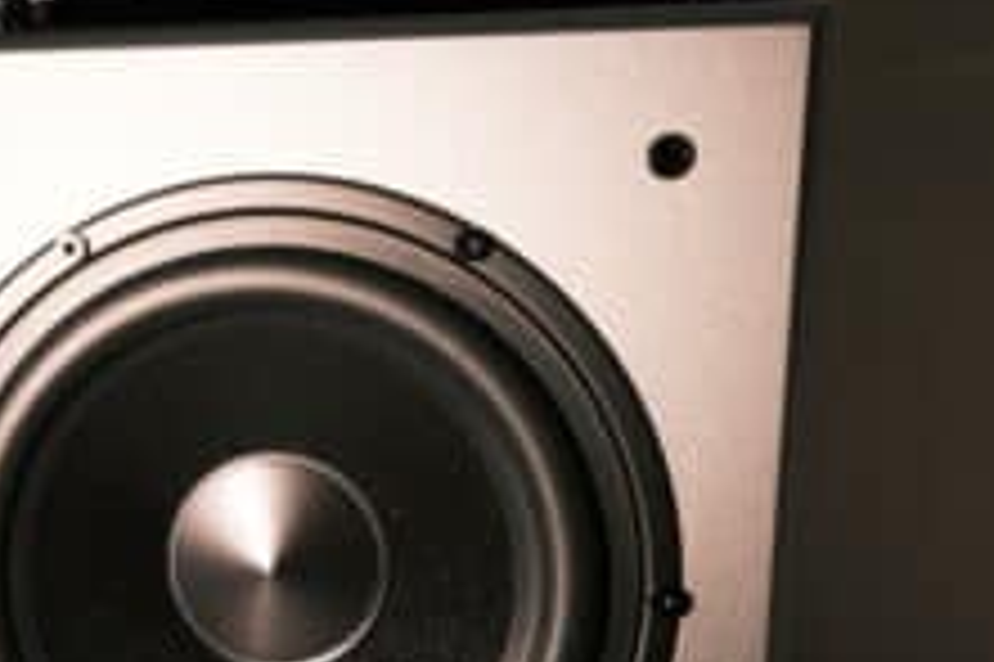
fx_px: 1462
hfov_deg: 35.7
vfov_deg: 24.9
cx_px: 139
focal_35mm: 53
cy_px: 554
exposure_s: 1/100
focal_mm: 20.2
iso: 400
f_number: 8
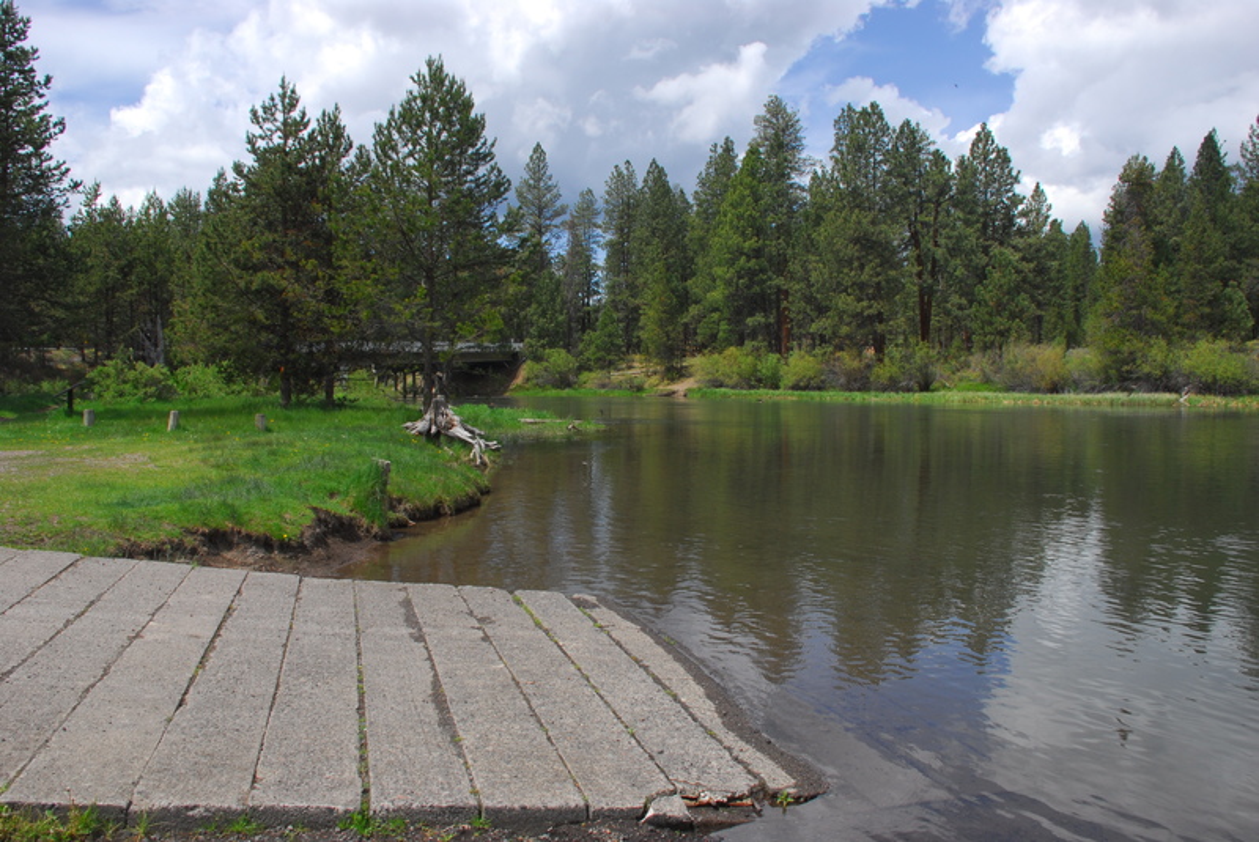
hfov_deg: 67.3
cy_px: 421
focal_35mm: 27
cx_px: 630
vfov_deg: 48.0
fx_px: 945
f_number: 10
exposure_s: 1/160
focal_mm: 18
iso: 160
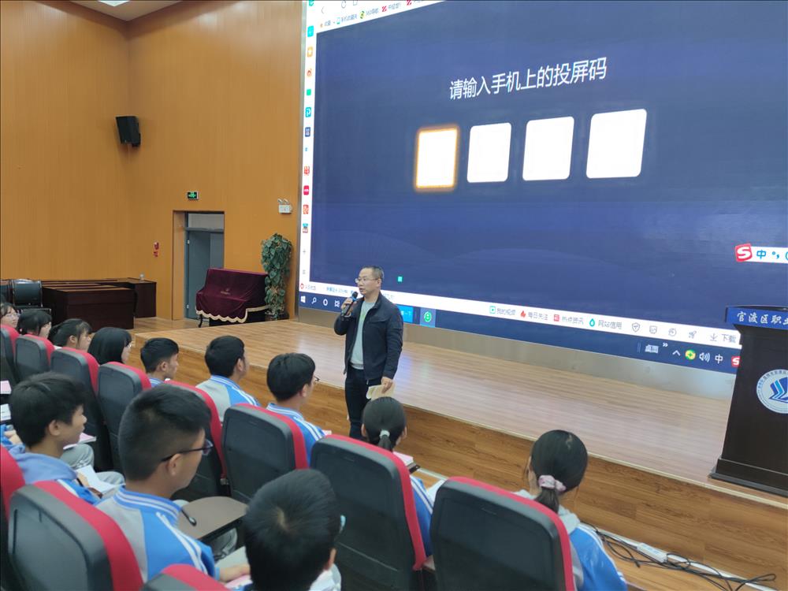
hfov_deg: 71.6
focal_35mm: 24
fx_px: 546
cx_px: 394
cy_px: 296
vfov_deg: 56.8
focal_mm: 6.72
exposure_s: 1/100
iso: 120
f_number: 1.69
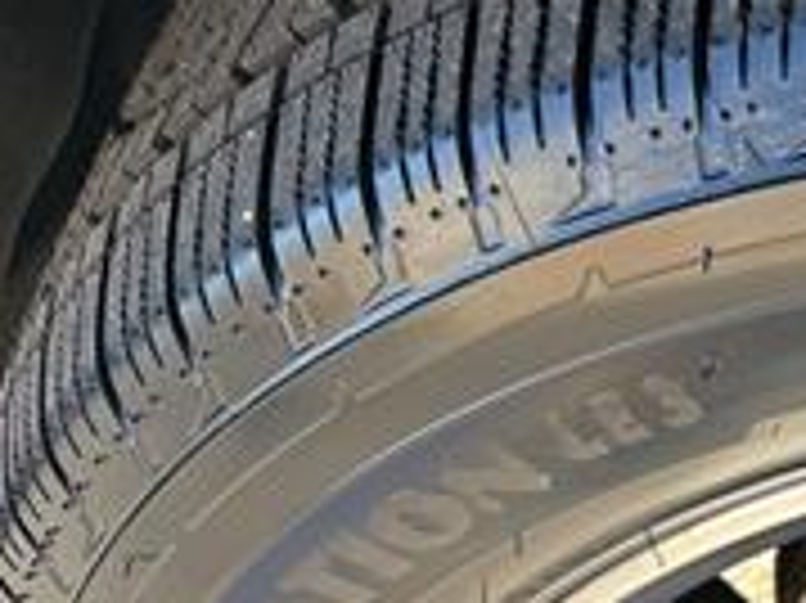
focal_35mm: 86
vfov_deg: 17.0
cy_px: 495
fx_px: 2001
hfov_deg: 19.2
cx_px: 1292
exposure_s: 1/402
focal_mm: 6.86
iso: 80
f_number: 1.78
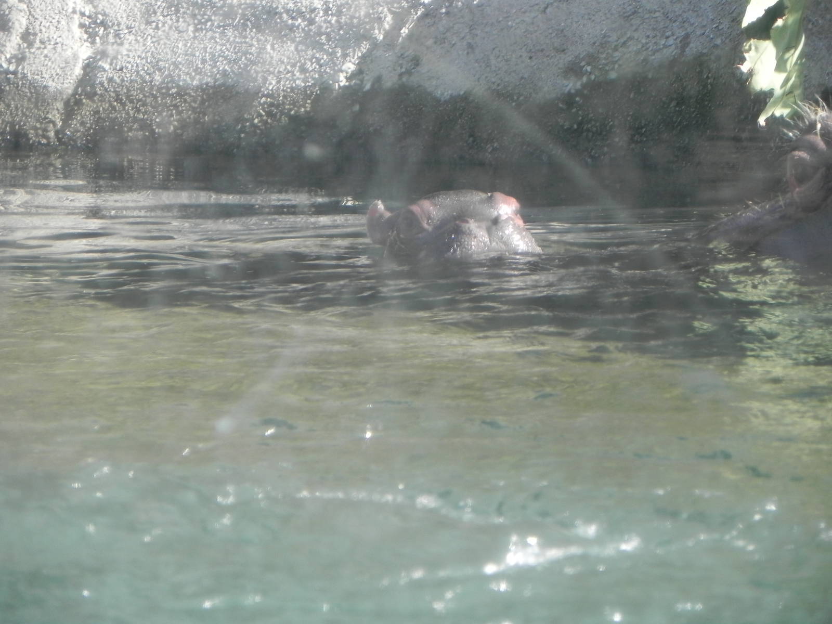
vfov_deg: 3.9
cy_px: 312
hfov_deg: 5.3
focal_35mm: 377
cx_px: 416
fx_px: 9061
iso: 160
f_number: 5
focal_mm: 67.2
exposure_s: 1/94.8
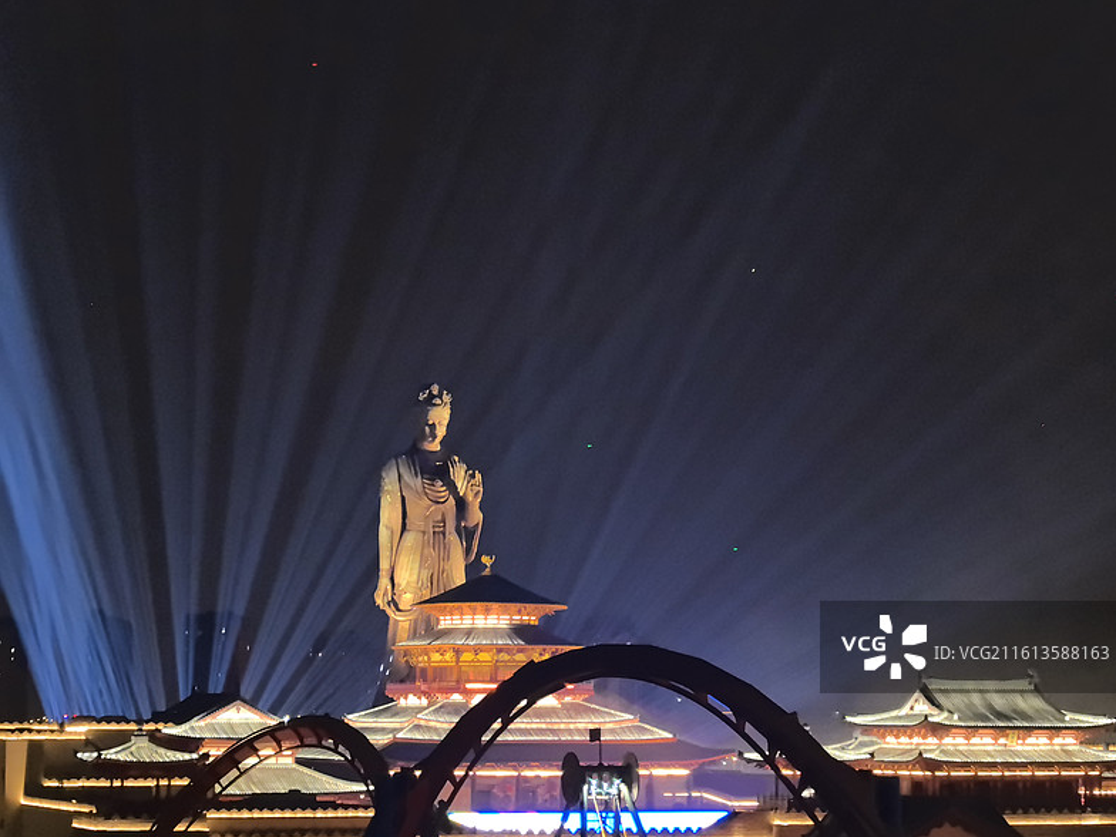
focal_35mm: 97
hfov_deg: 20.2
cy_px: 423
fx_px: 3127
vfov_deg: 15.2
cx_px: 568
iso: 800
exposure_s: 1/25
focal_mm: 15
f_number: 2.1
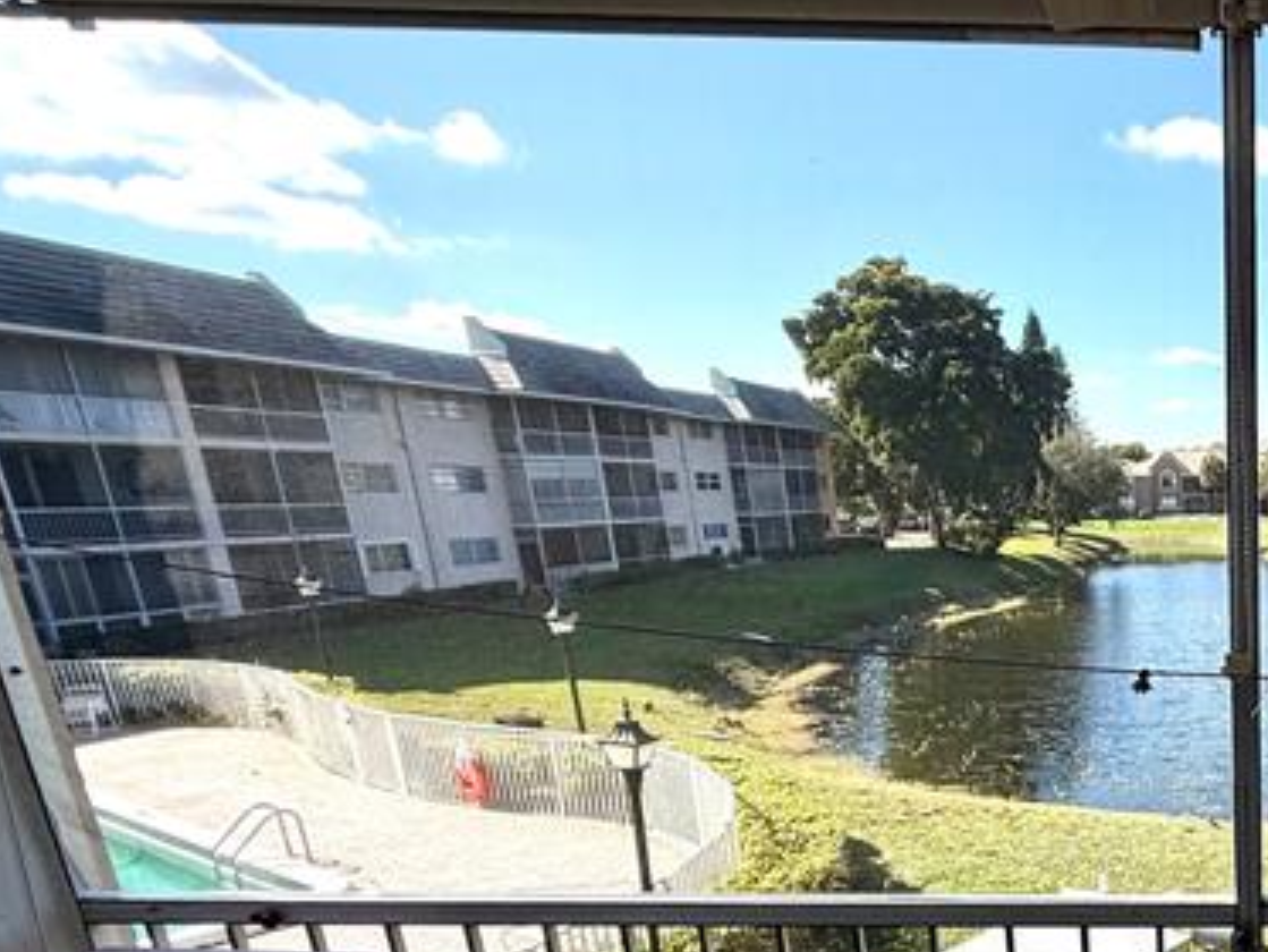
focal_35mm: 30
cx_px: 1326
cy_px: 819
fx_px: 1099
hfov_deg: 47.3
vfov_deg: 43.6
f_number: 2.2
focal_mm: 2.22
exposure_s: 1/559
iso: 50
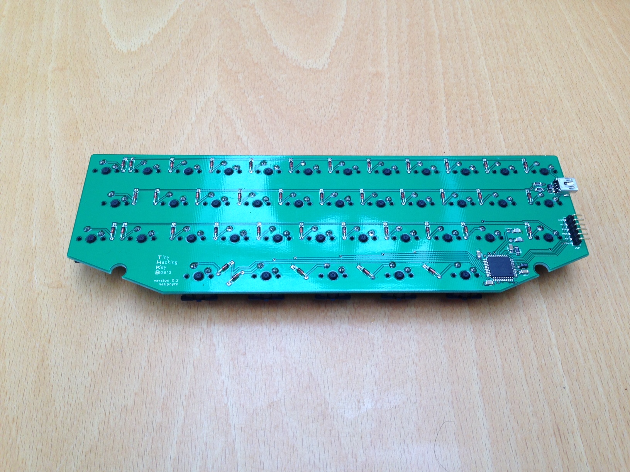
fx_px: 601
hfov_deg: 55.4
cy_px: 236
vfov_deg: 42.9
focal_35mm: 33
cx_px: 315
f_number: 2.4
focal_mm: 4.12
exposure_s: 1/40
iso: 50
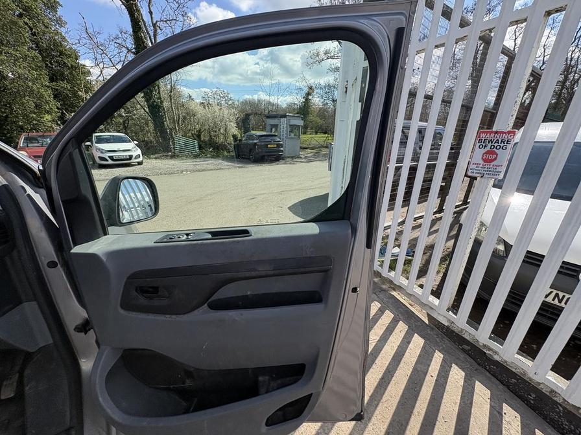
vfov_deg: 85.7
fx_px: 235
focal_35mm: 14
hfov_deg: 102.1
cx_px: 290
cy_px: 218
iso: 50
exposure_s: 1/956
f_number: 2.2
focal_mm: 2.22
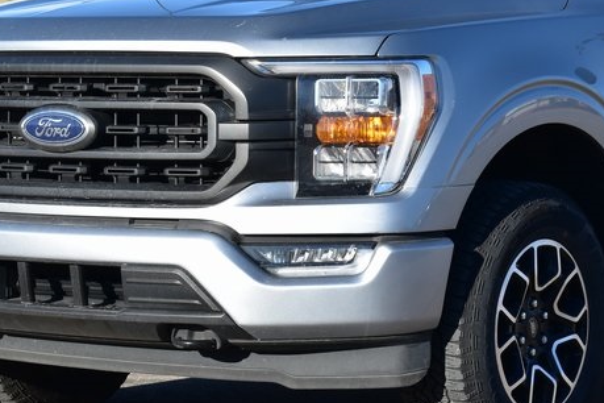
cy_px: 122
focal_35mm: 154
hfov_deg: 13.3
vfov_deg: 8.9
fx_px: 2584
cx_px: 484
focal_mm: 46
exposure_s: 1/400
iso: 400
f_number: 11
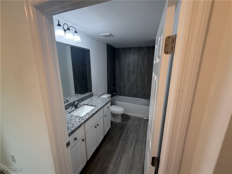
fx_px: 94
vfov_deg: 85.7
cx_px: 116
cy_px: 87
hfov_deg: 102.1
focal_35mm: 14
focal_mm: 2.22
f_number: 2.2
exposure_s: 1/120
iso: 160
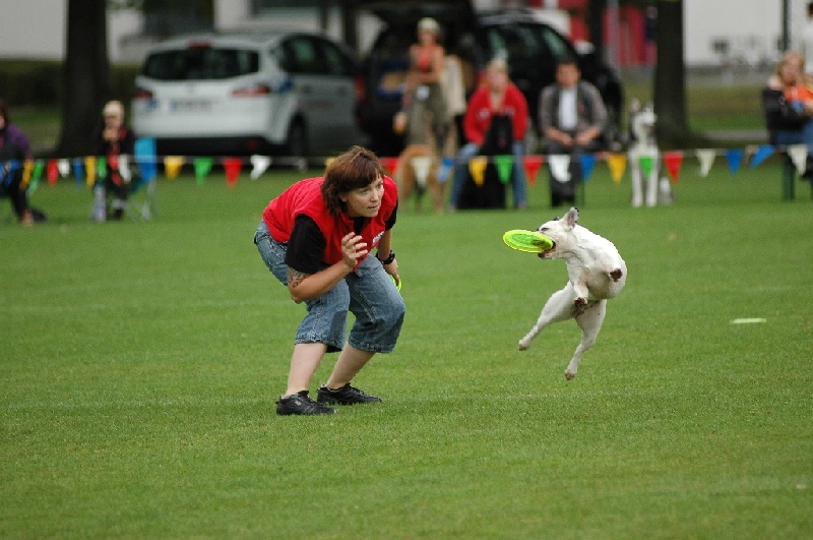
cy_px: 270
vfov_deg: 4.6
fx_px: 6765
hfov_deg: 6.9
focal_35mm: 300
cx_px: 406
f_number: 2.8
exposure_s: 1/640
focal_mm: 200
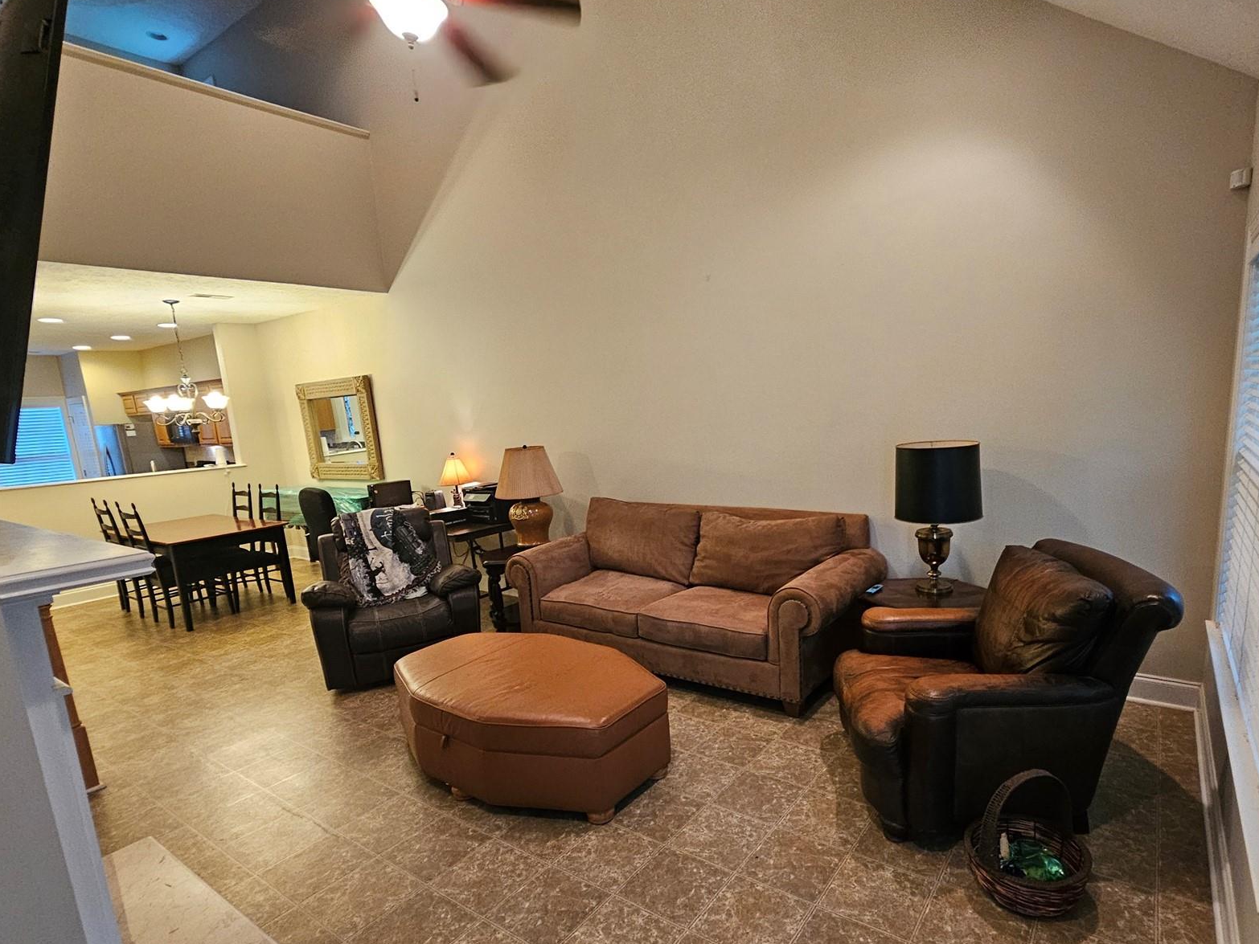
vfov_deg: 74.5
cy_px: 529
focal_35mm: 17
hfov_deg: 90.7
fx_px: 618
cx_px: 691
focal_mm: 2.2
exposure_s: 1/30
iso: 400
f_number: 2.2
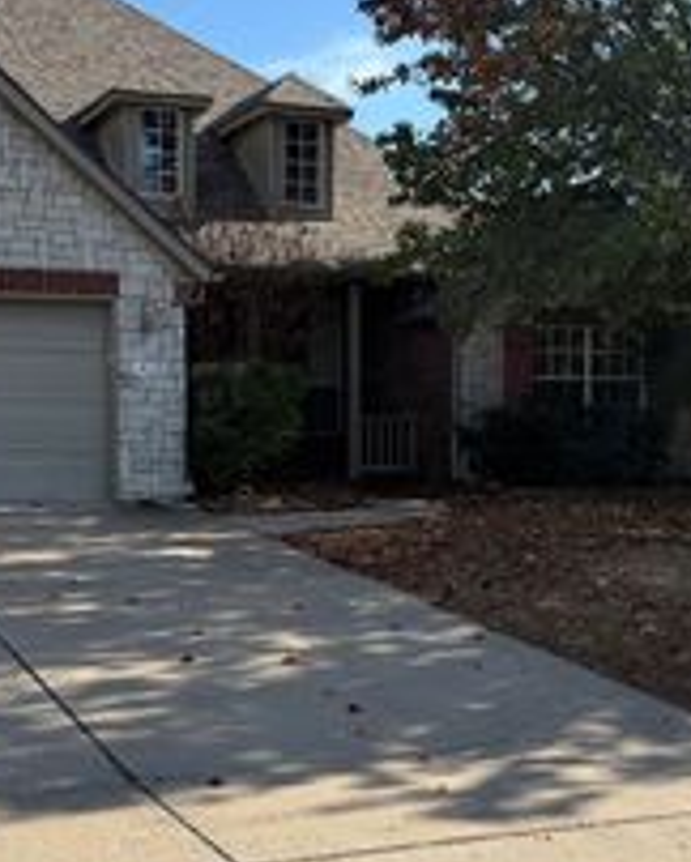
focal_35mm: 58
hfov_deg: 26.2
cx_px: 256
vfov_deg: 32.4
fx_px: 1480
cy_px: 446
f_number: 1.78
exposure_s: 1/3584
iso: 80
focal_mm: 6.76
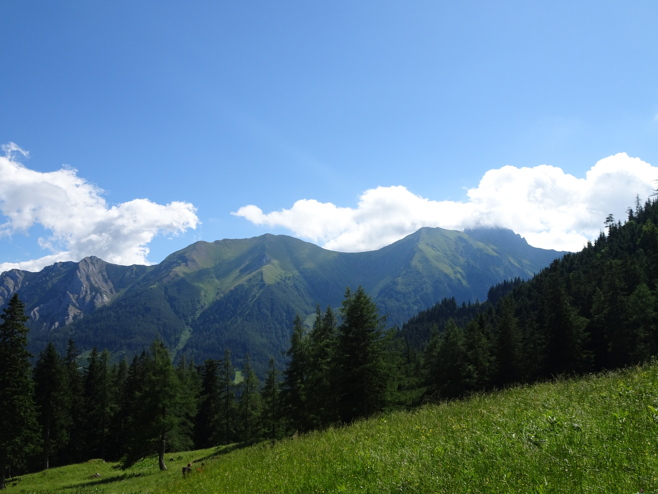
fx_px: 608
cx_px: 329
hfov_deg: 56.8
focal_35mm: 32
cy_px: 247
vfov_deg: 44.2
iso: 80
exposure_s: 1/1000
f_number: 4
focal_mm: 5.43
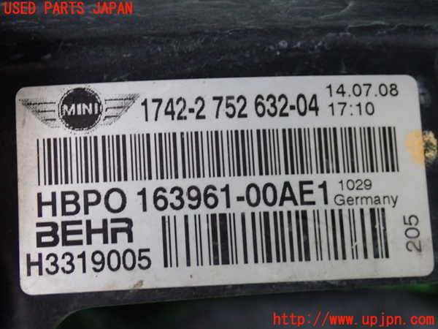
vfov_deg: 19.1
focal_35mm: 77
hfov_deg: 25.3
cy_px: 164
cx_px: 219
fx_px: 974
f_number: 4.1
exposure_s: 1/80
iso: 800
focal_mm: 13.65
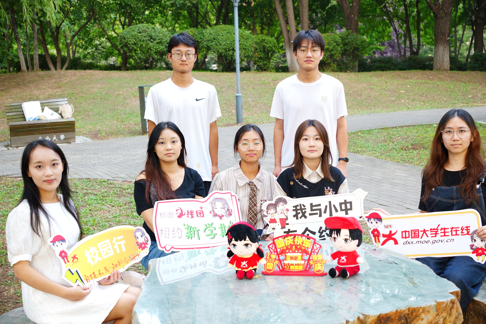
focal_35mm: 47
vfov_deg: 28.7
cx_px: 243
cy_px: 162
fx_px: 634
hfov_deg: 42.0
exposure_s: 1/80
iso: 1000
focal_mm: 31.3
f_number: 3.5
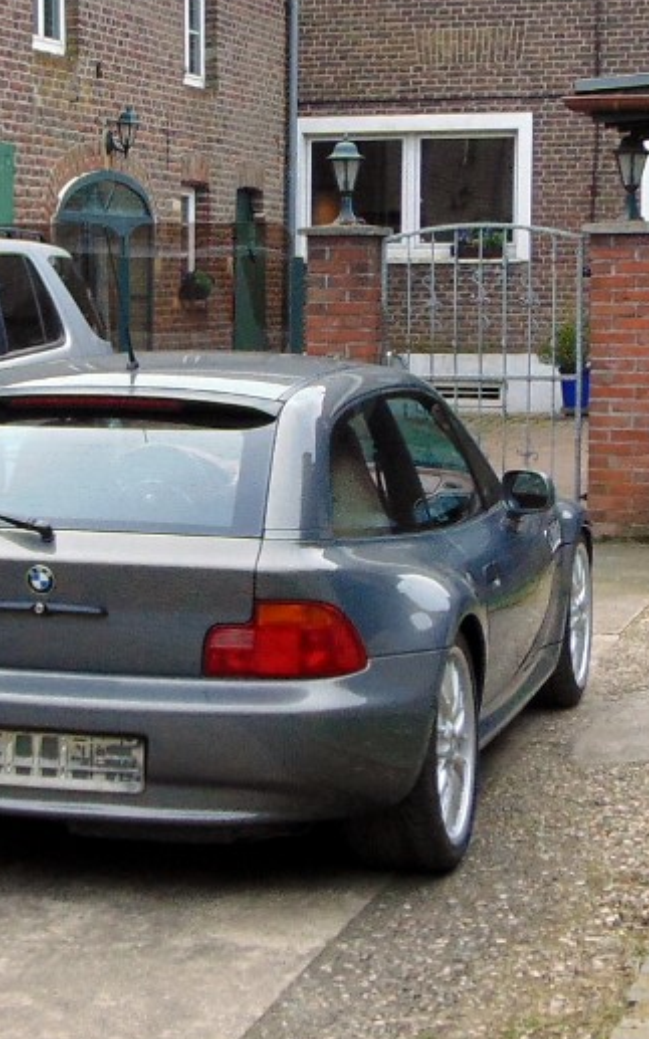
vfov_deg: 48.2
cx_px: -20
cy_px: 508
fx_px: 1161
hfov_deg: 29.0
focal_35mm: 41
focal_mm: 4.5
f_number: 3
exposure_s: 1/400
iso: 80
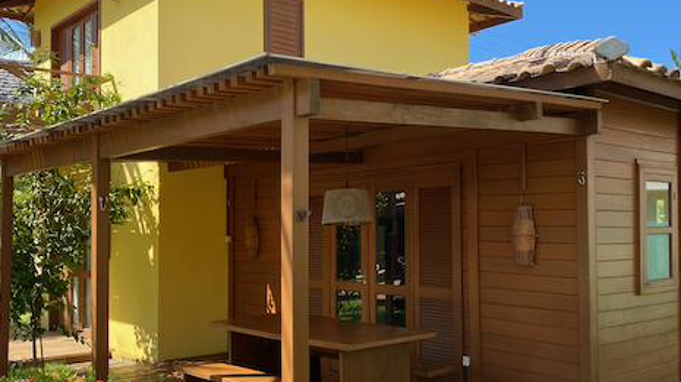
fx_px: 704
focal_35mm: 39
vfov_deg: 30.4
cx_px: 365
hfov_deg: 51.6
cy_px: 214
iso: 32
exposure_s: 1/752
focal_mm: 4.25
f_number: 1.8
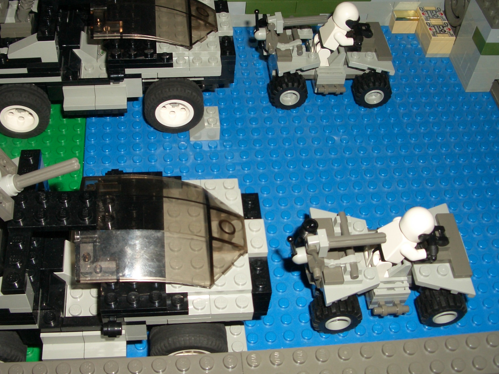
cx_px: 218
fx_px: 663
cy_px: 157
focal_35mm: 46
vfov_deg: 31.5
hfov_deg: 41.2
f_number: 4.3
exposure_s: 1/60
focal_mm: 5.8
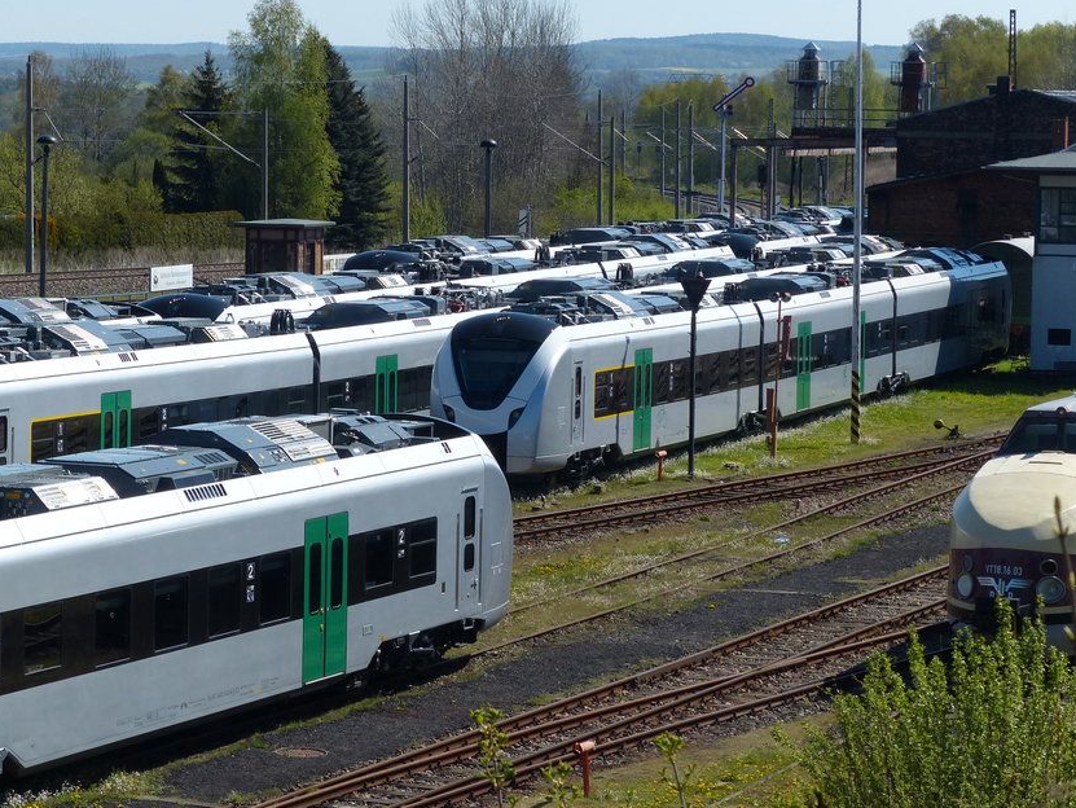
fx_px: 4354
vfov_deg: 10.6
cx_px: 460
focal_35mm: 140
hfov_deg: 14.1
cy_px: 418
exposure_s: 1/1300
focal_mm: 17.4
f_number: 4
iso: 100
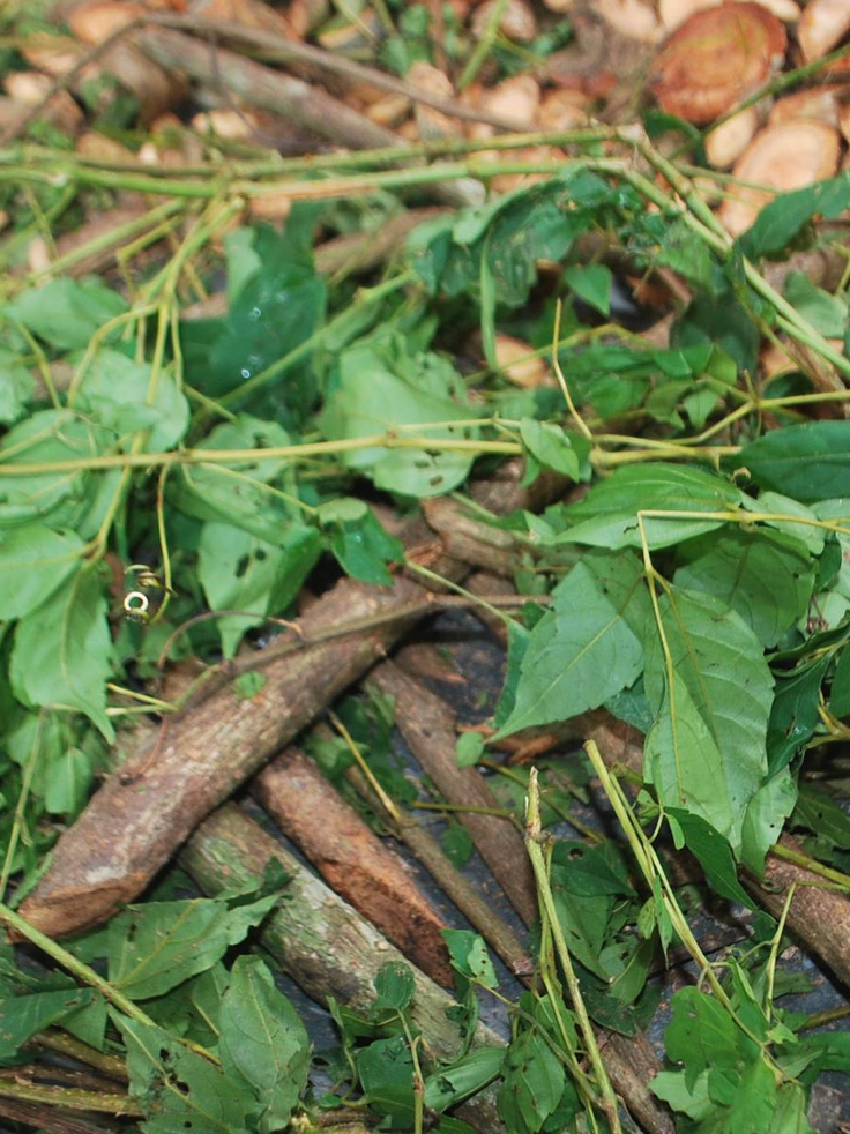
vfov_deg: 35.9
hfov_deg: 27.4
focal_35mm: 53
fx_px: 1736
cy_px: 719
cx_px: 531
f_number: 3.5
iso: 200
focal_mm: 18
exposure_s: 1/60
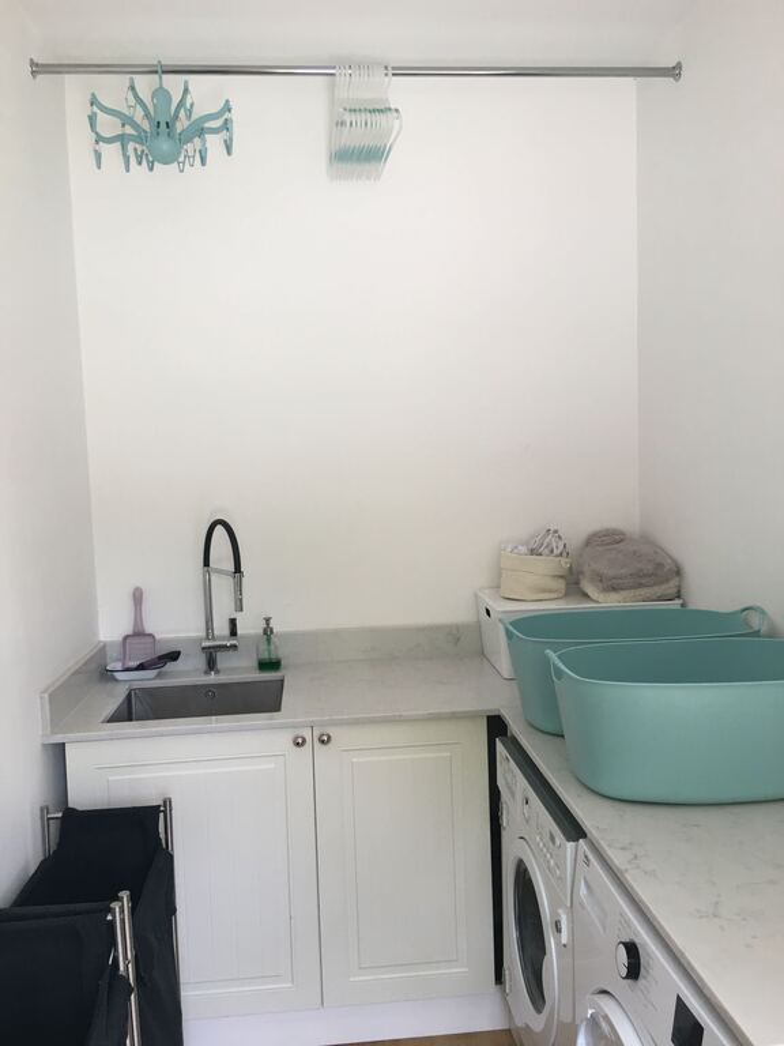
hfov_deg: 48.2
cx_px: 392
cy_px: 523
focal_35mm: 29
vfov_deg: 61.7
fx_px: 876
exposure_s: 1/33
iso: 25
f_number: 2.2
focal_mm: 4.15
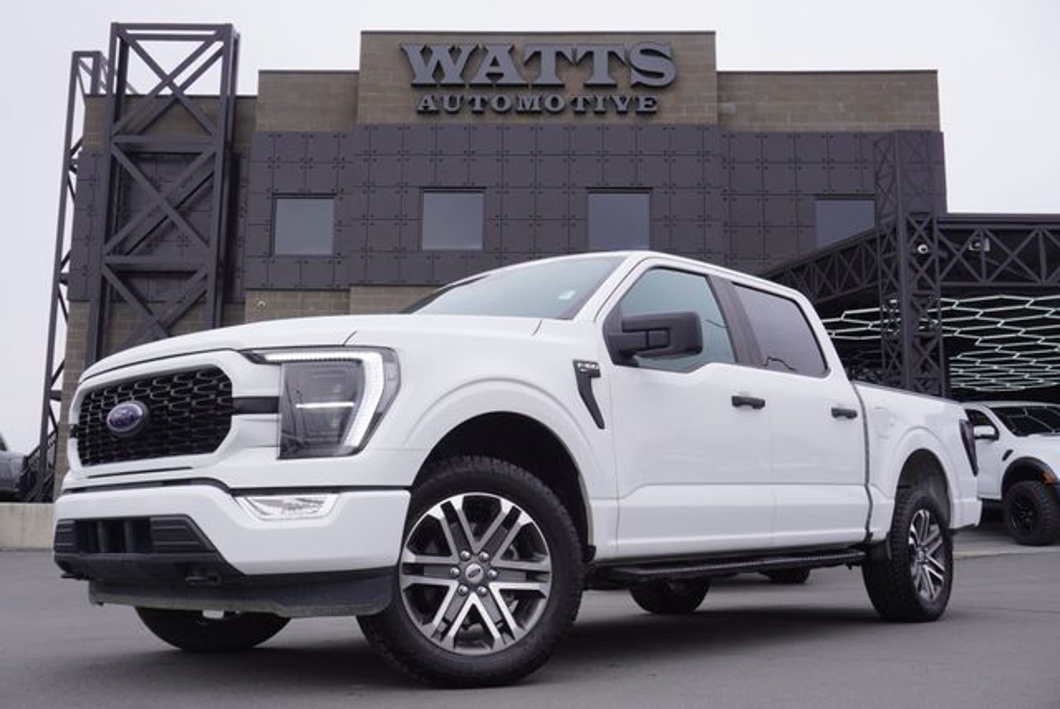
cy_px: 354
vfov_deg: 36.9
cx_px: 530
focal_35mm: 36
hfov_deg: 53.1
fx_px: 1061
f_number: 8
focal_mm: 24
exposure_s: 1/125
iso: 100
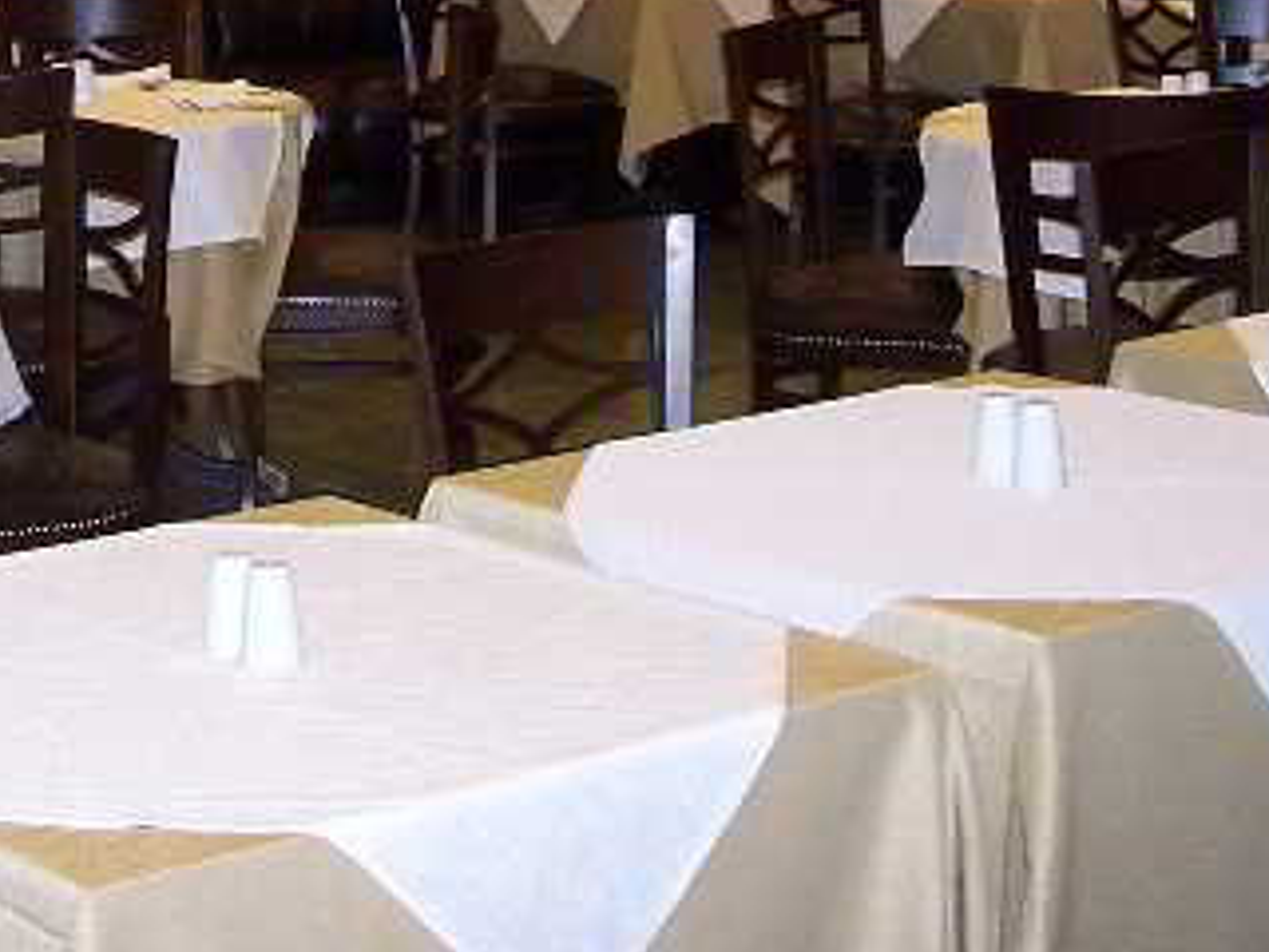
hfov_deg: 20.3
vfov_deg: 15.0
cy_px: -194
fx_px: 3483
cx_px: 139
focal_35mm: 95
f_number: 2.8
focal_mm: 6.3
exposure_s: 1/60
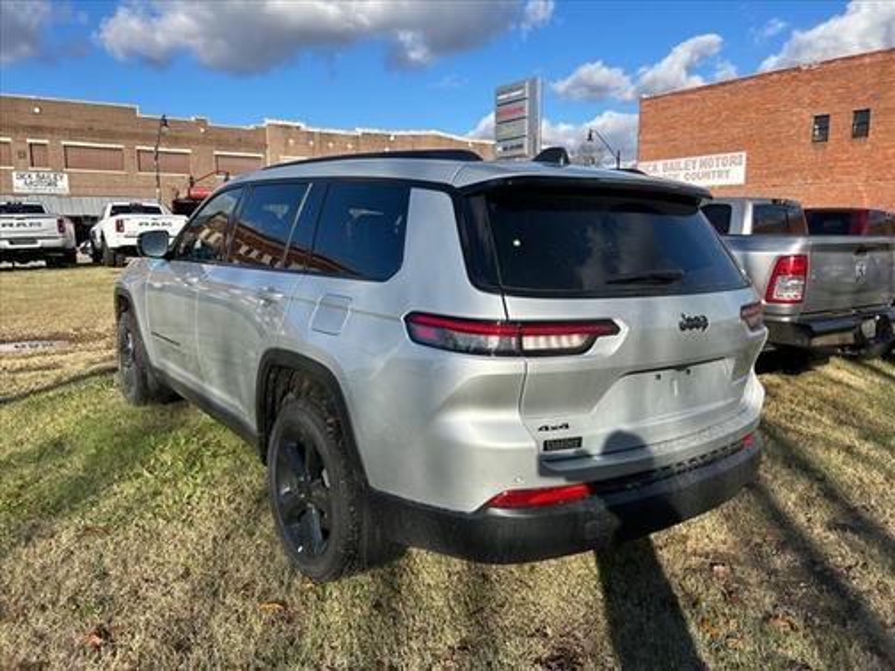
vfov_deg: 53.1
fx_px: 672
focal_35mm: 26
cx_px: 448
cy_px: 336
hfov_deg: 67.3
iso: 50
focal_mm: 5.7
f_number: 1.5
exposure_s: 1/3257
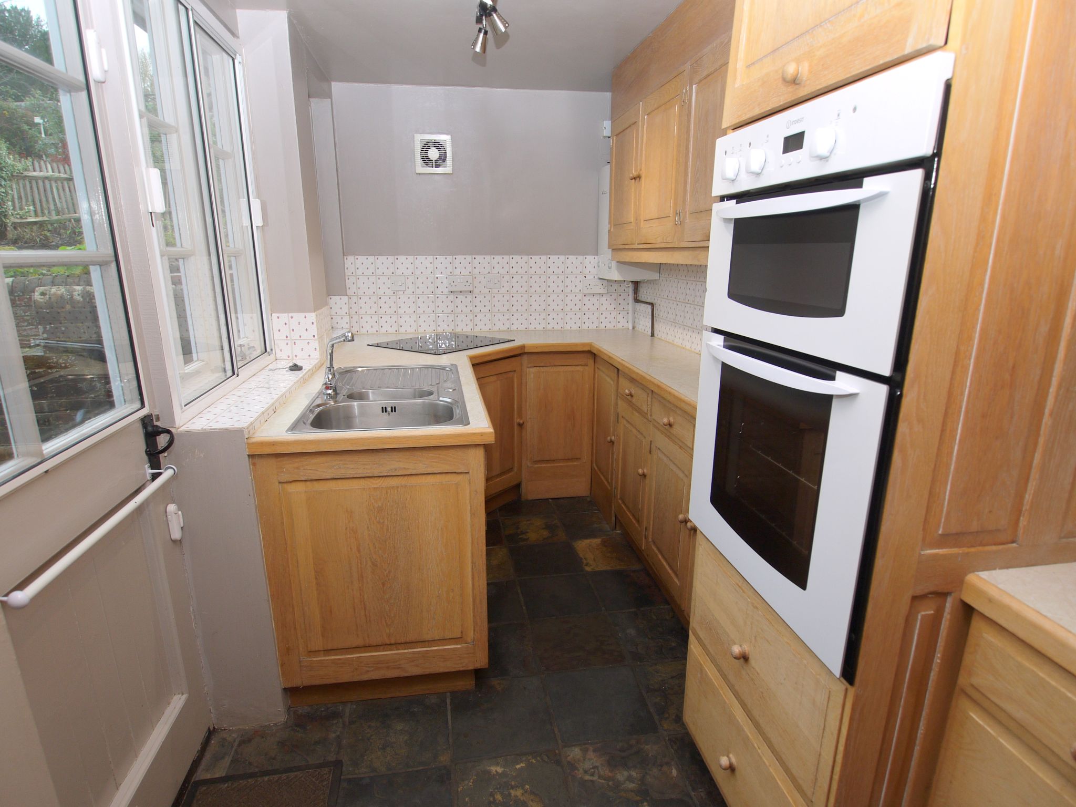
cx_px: 538
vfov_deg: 71.6
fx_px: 560
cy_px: 404
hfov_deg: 87.8
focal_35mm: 18
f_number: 4
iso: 100
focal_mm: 9
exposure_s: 1/60
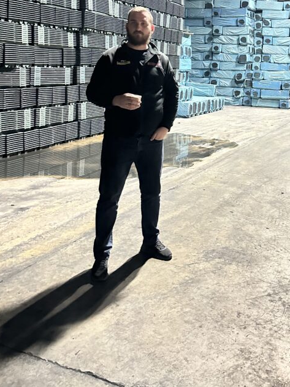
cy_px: 93
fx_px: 435
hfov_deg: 35.9
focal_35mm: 39
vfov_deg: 46.0
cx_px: 223
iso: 3200
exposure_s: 1/17
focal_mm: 6.86
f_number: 1.78
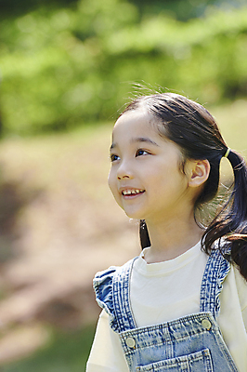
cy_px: 186
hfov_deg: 5.9
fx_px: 2412
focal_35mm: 234
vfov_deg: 8.8
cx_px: 124
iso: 320
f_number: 5
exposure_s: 1/320
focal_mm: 195
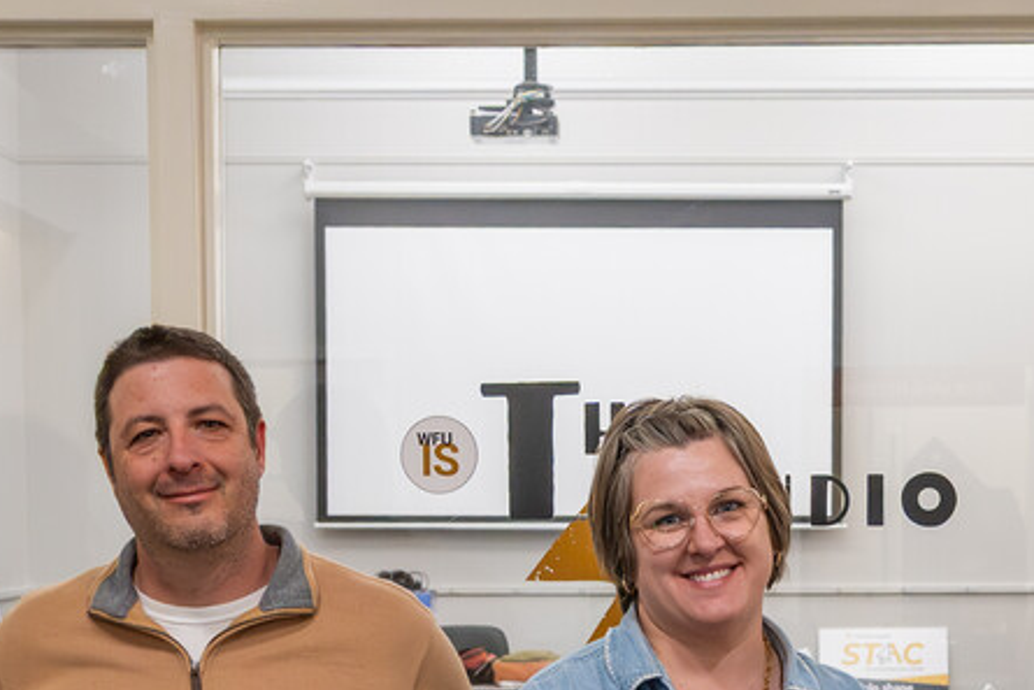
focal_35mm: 92
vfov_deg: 14.6
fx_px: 2643
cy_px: 703
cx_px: 690
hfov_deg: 22.0
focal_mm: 20
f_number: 4
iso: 2000
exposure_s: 1/100
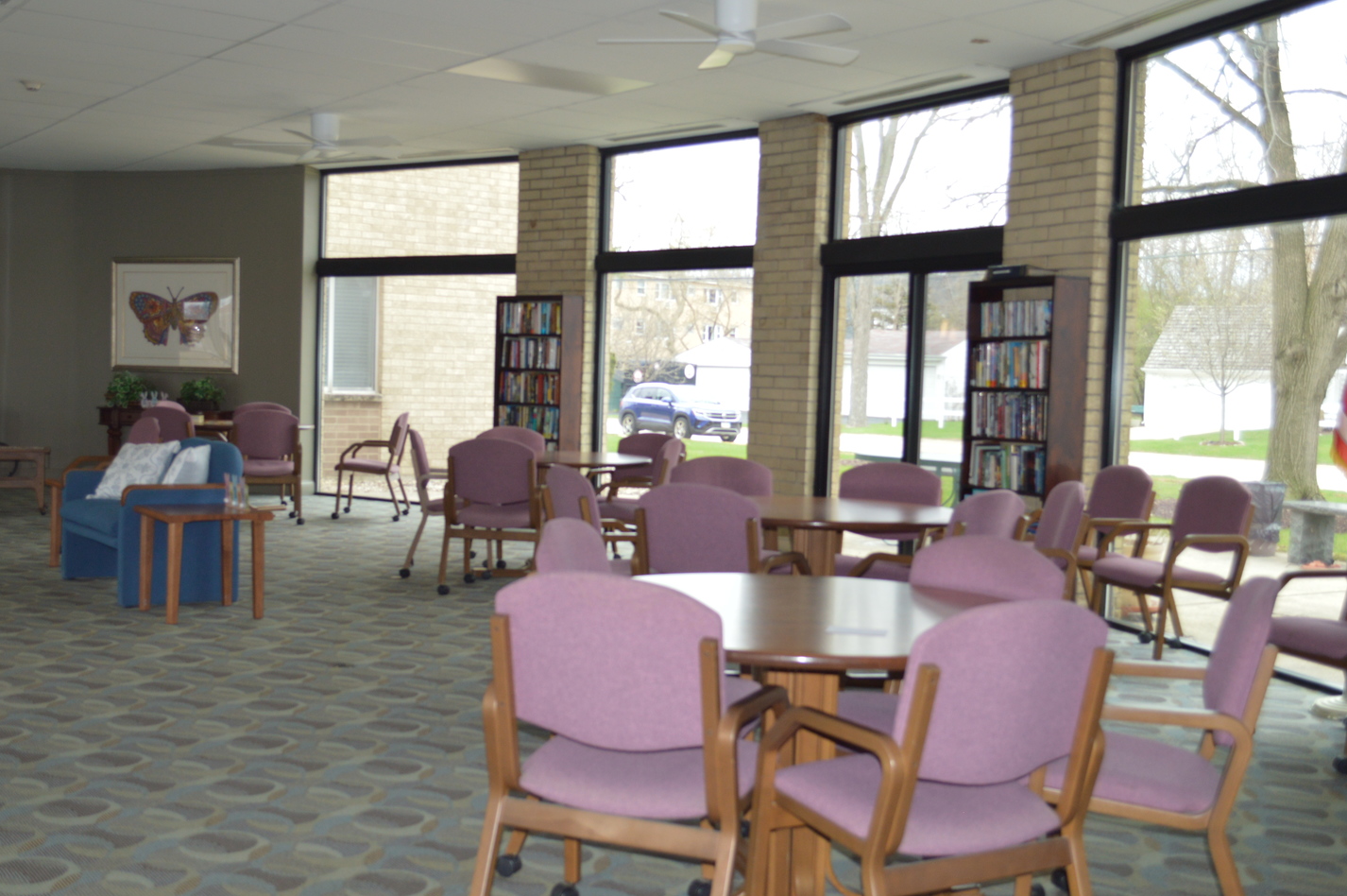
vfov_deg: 32.6
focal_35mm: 41
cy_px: 473
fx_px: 1533
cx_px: 646
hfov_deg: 47.4
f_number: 4
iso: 400
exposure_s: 1/100
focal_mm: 24
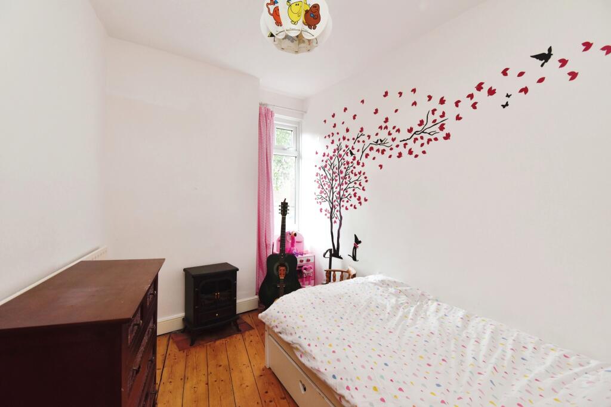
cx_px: 306
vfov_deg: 73.8
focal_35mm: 16
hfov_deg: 96.7
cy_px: 204
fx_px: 272
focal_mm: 16
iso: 500
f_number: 7.1
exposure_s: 1/13
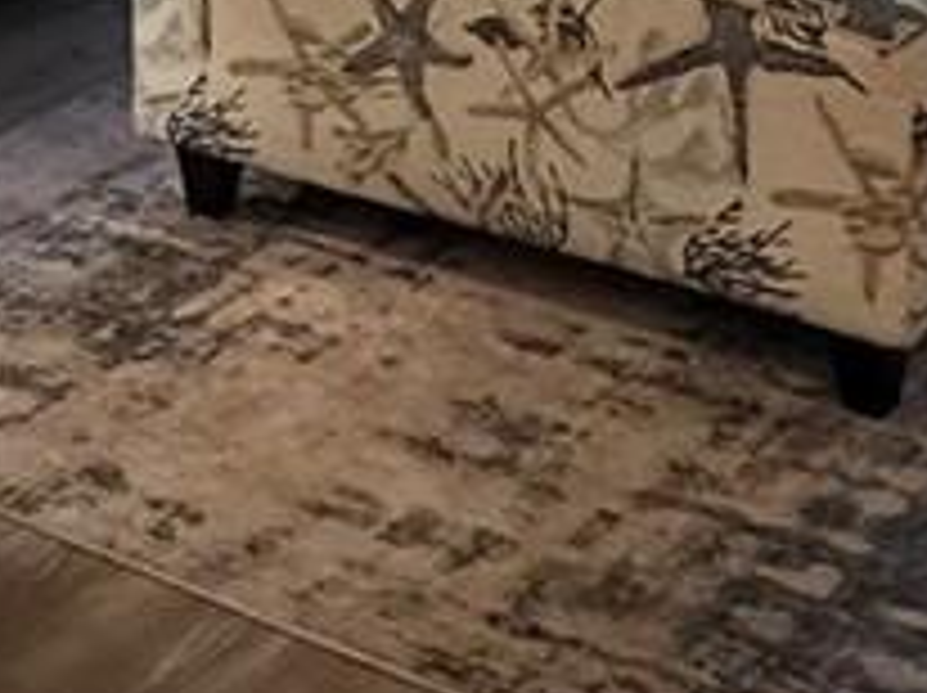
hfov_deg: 17.8
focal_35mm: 109
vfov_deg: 11.6
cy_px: -860
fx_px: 2916
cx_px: 108
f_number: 2.2
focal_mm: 2.22
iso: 250
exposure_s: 1/60
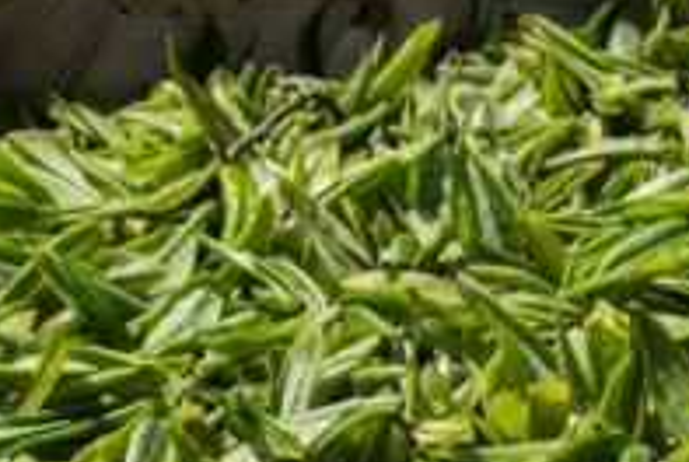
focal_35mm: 255
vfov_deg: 5.2
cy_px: 1185
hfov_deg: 8.0
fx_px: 4888
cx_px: 546
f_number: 13
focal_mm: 28
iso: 100
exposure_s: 1/125
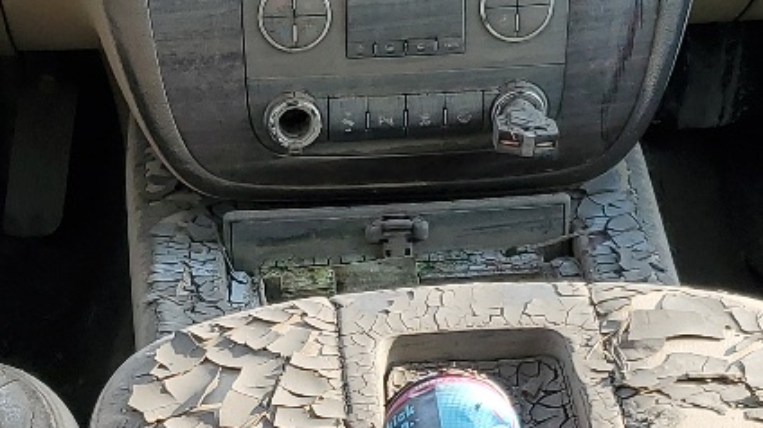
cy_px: 379
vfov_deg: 11.2
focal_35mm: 107
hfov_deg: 19.9
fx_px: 2164
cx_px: 209
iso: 50
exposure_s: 1/435
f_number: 1.5
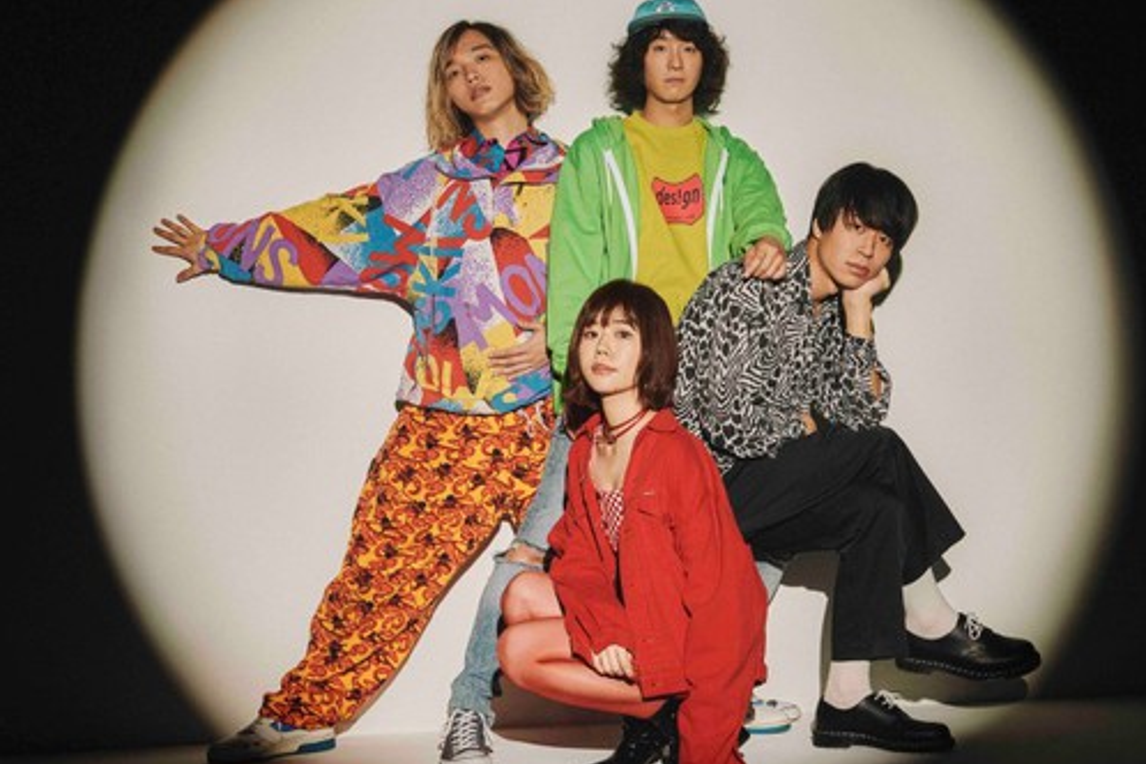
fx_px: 1878
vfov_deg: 23.0
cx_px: 578
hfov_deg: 33.9
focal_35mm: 59
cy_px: 313
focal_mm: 42
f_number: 8
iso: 200
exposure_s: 1/200
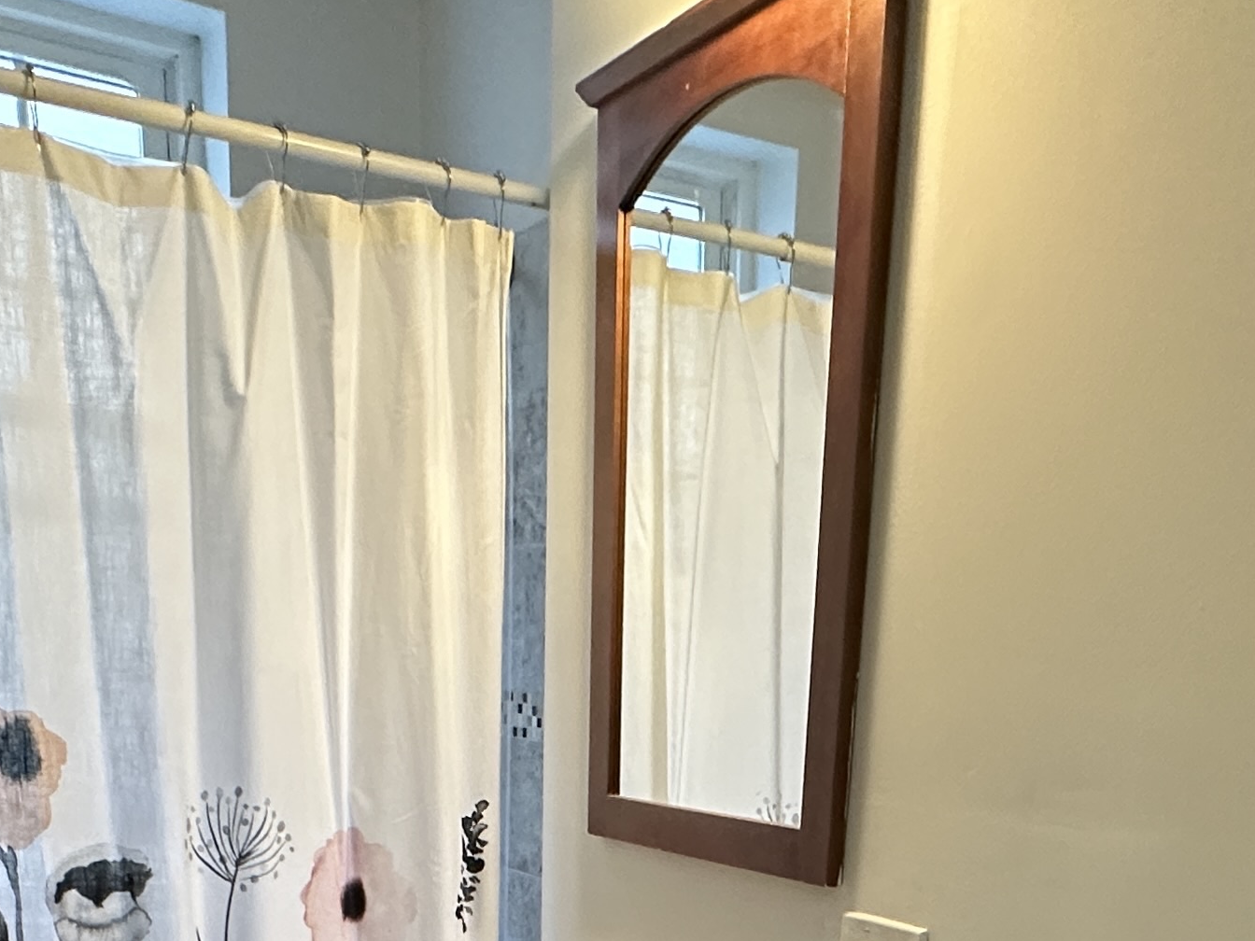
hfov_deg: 44.7
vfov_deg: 28.4
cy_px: 1214
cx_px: 696
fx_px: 1523
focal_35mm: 42
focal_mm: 2.22
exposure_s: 1/60
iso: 320
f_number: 2.2
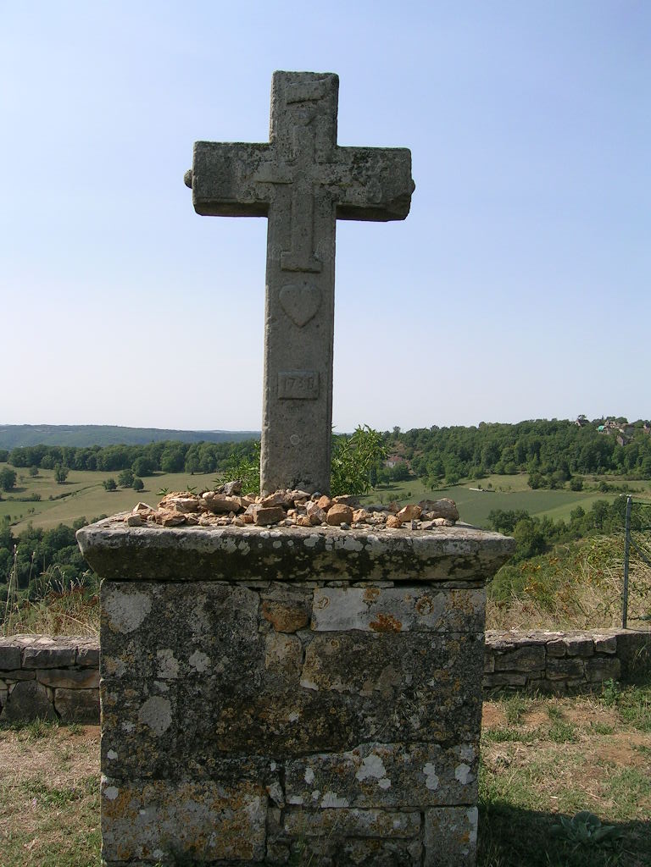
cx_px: 326
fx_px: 878
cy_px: 434
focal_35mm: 35
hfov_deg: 40.7
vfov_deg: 52.6
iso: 50
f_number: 4.8
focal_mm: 5.4
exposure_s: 1/416
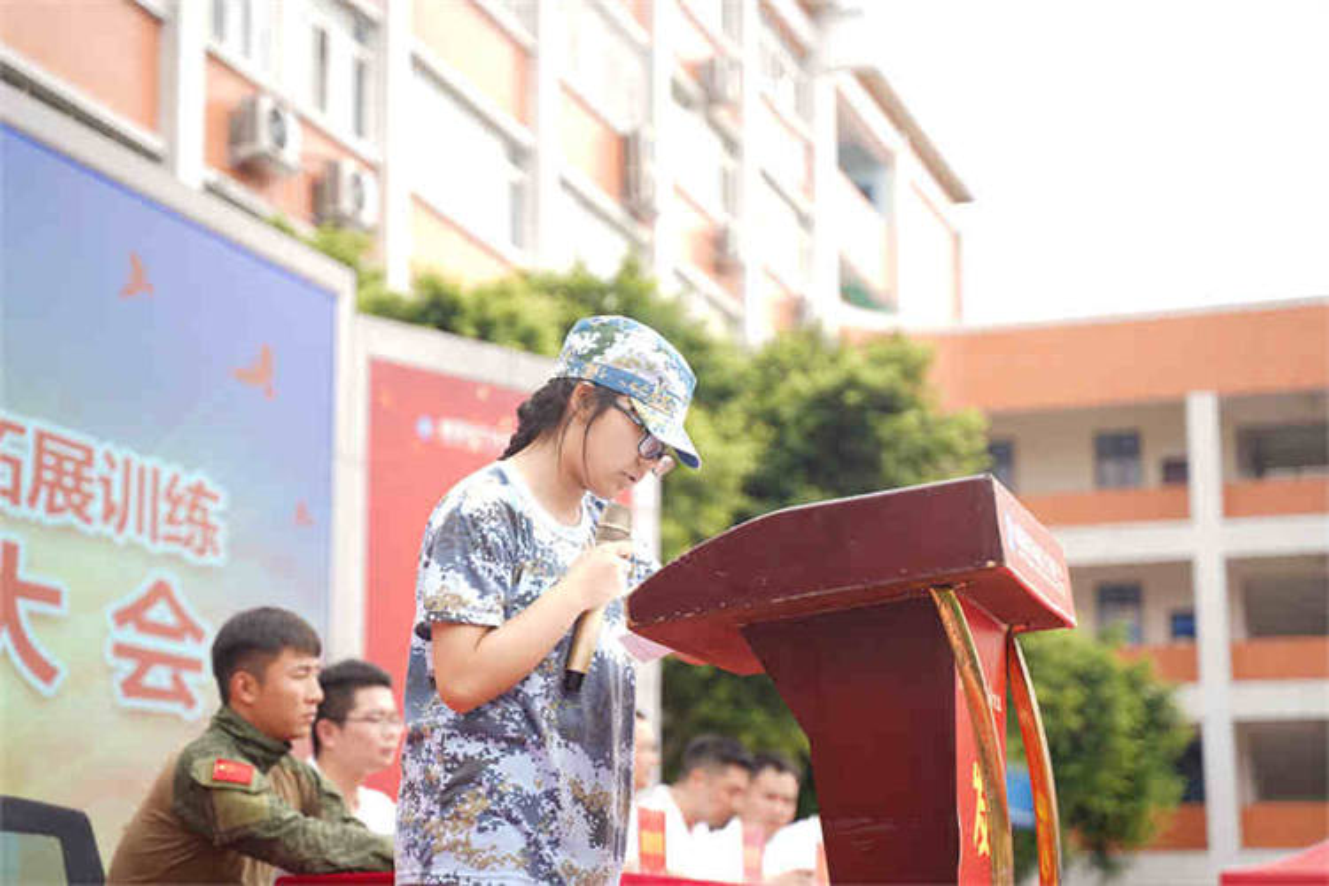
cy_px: 443
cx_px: 664
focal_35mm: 75
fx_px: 2769
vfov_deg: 18.2
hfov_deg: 27.0
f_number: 2.8
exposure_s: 1/200
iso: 50
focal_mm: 75
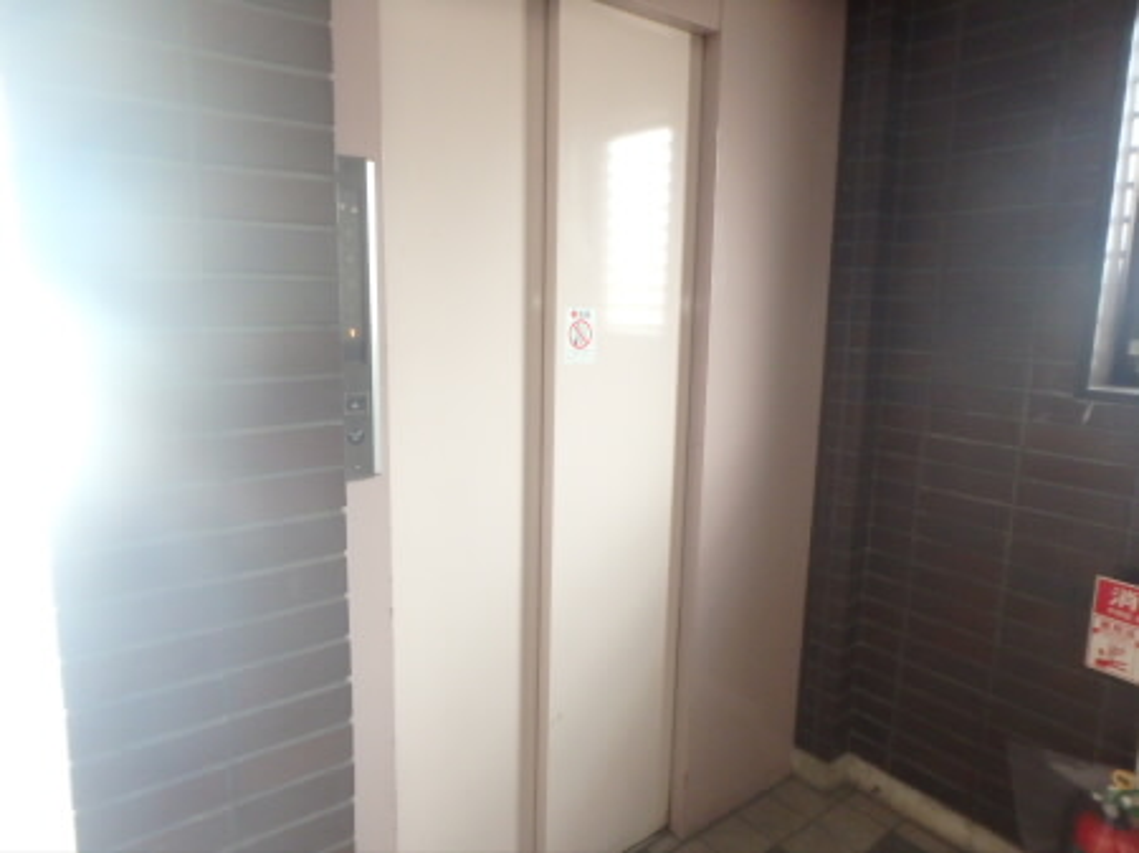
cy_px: 426
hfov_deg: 79.0
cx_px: 570
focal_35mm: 21
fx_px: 691
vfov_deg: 63.4
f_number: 3.5
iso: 800
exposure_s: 1/20
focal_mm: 3.7
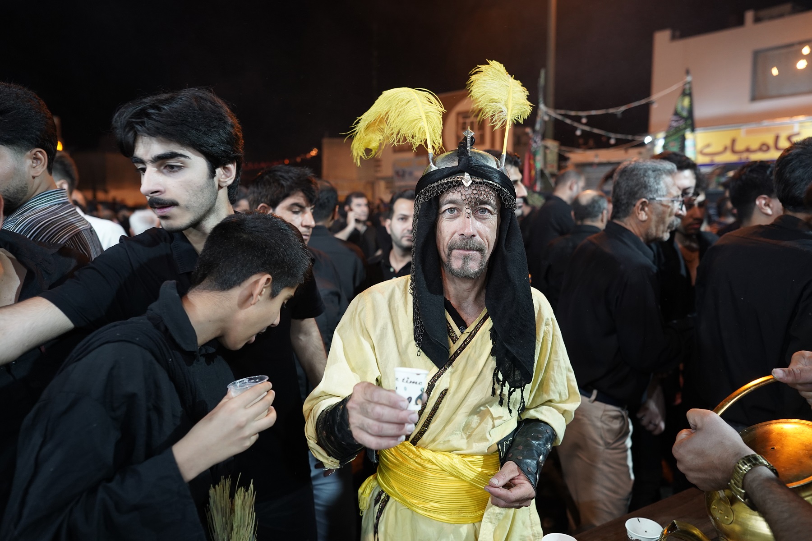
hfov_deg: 73.7
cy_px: 270
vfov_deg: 53.1
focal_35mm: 24
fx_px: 541
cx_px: 406
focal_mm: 24
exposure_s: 1/125
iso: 1600
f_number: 2.5
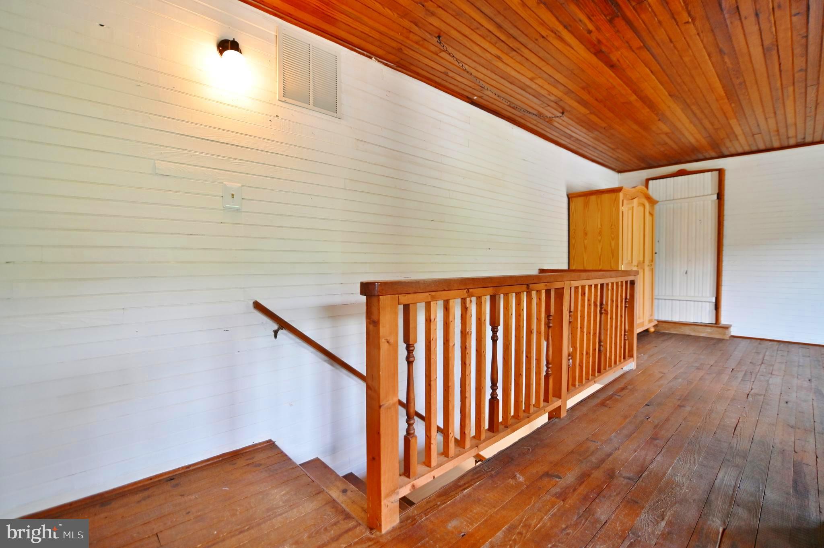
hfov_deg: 96.8
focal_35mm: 16
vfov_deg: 73.7
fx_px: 366
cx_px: 412
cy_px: 274
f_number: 2.8
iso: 450
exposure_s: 1/125
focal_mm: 16
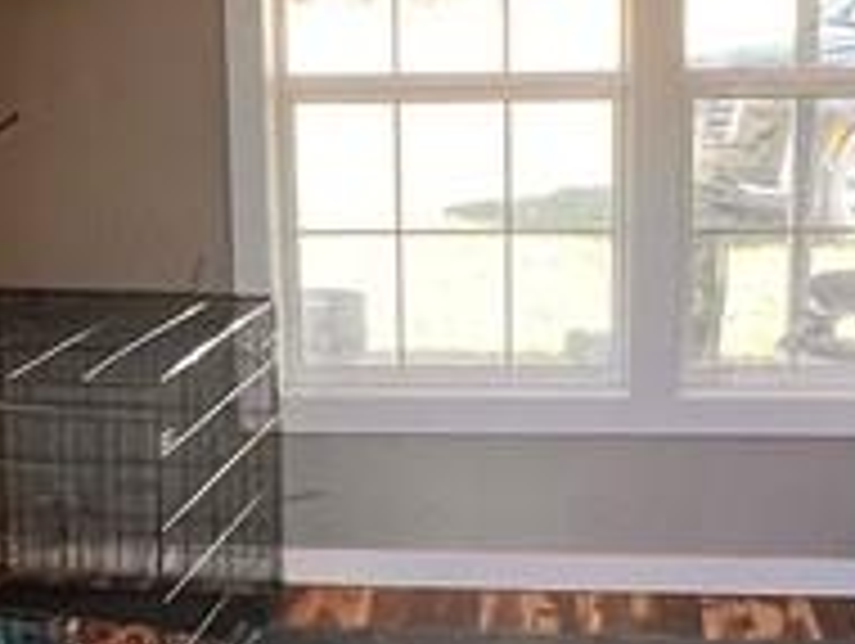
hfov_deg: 27.7
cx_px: 414
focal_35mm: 70
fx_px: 1731
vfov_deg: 21.0
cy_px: 387
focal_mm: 1.57
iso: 200
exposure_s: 1/99
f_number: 1.8
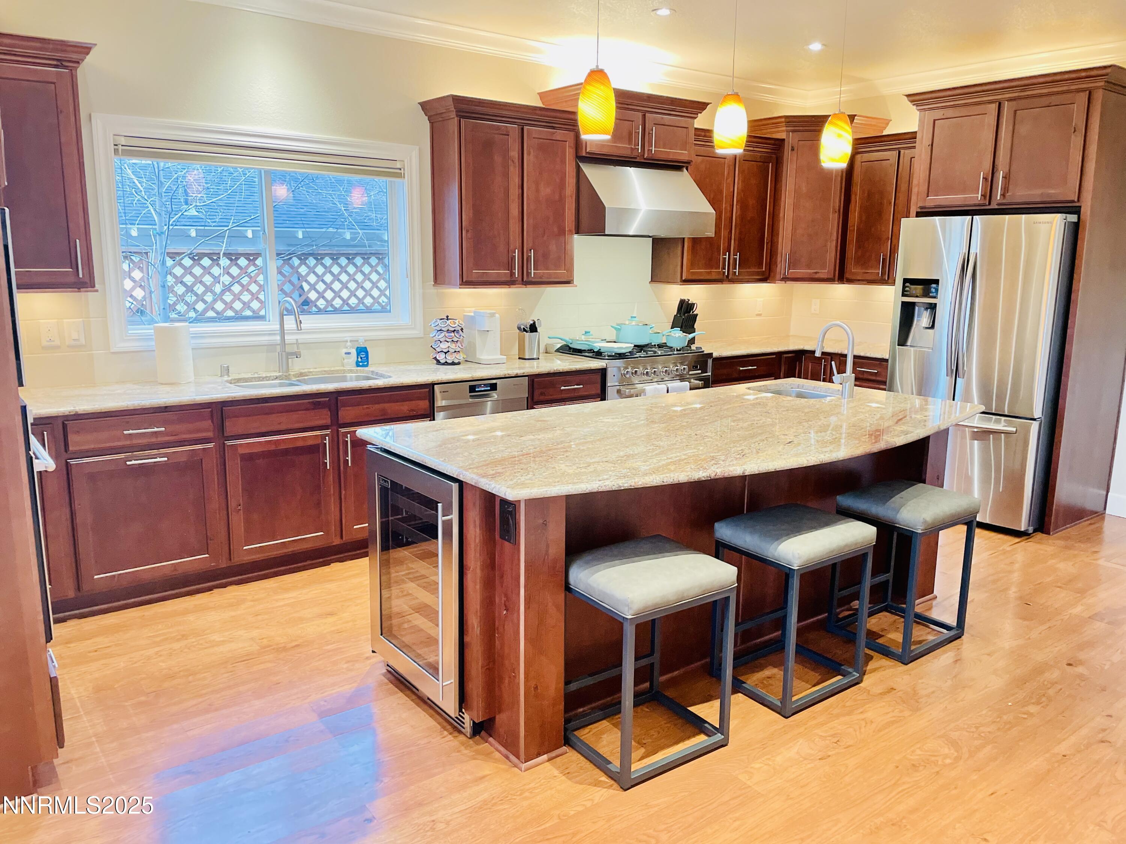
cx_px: 563
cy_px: 422
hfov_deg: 67.3
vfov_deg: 53.1
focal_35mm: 26
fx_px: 846
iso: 500
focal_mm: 4.2
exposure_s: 1/40
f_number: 1.6
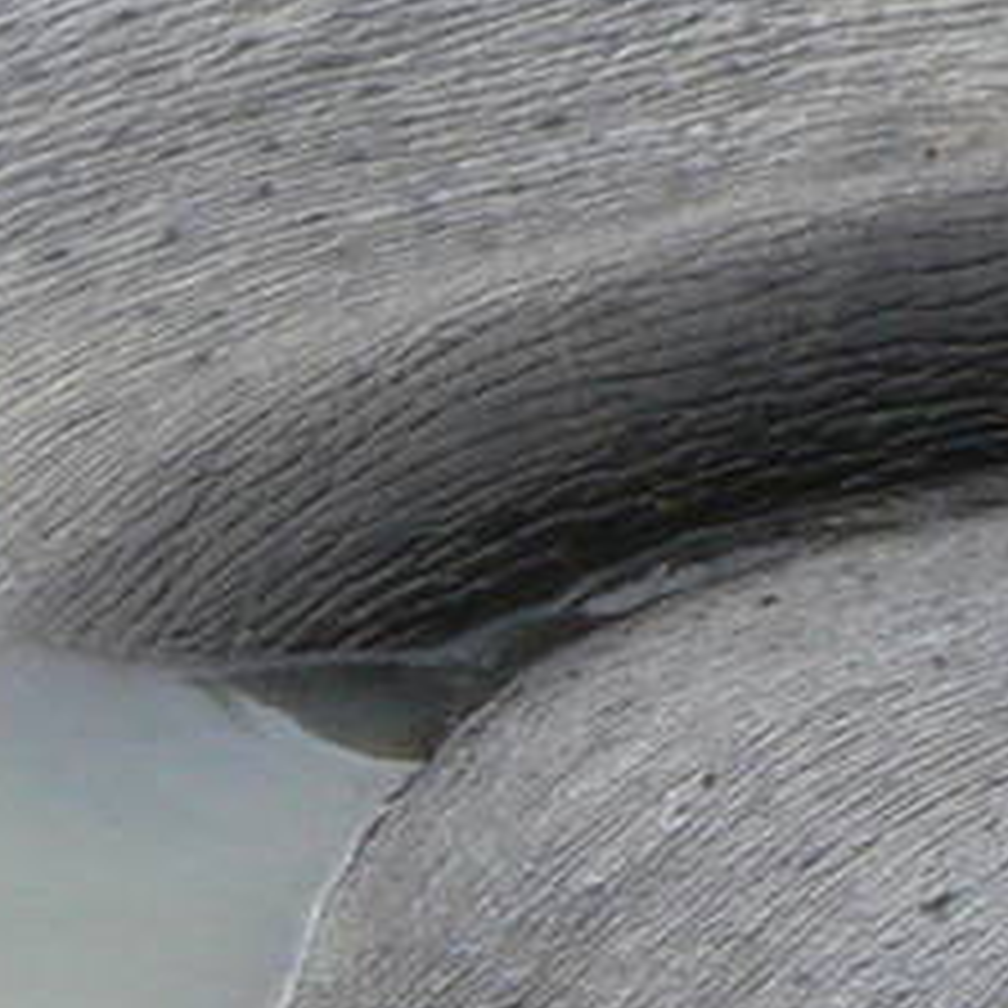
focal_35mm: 1250
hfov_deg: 1.4
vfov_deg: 1.4
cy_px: 810
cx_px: 1526
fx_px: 41181
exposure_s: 1/30
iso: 80
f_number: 3.3
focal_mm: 32.9
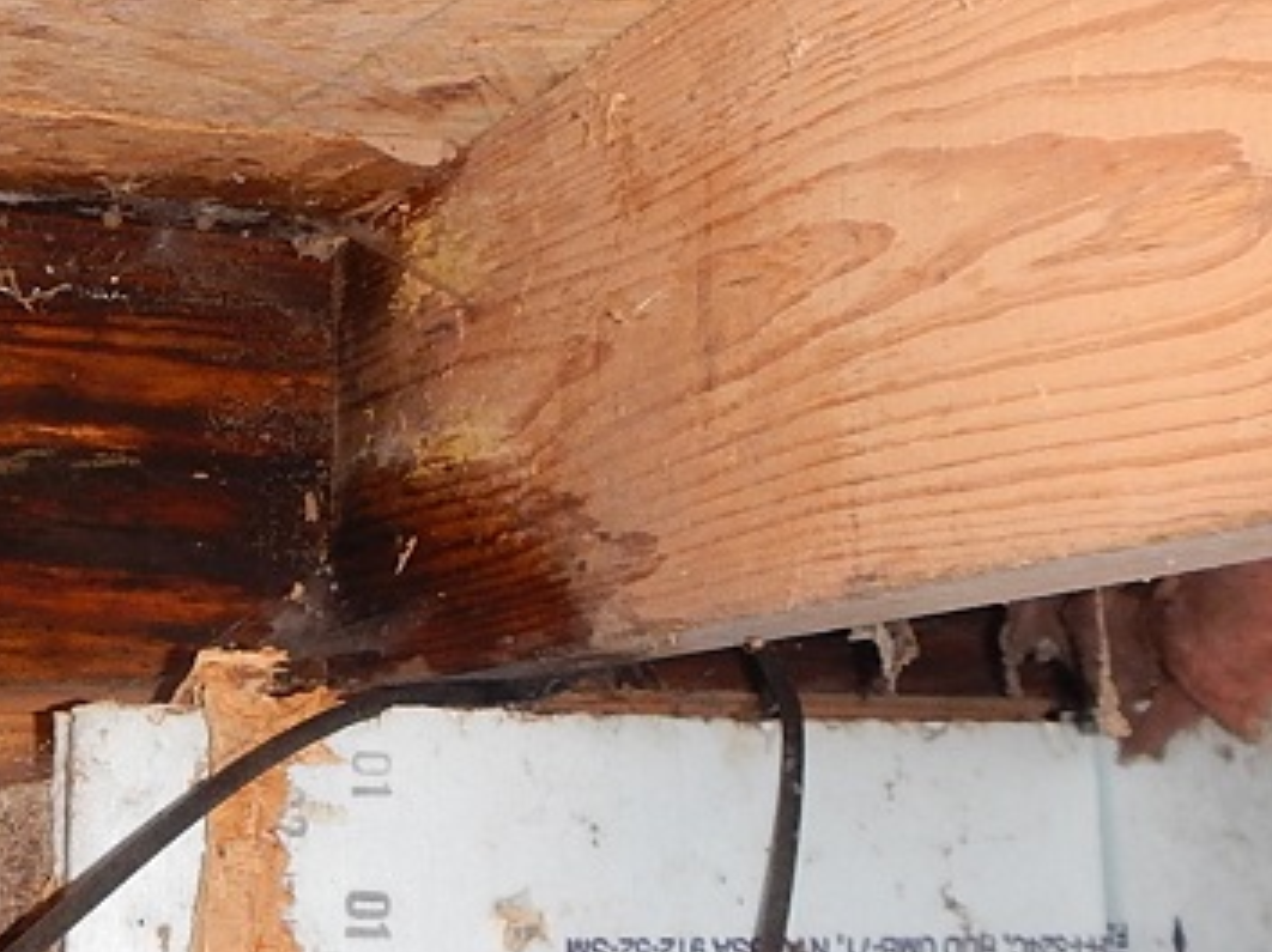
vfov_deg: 25.6
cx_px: 273
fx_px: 2093
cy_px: 435
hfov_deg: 32.9
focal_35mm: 57
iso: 200
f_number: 3.9
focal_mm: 5
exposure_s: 1/30
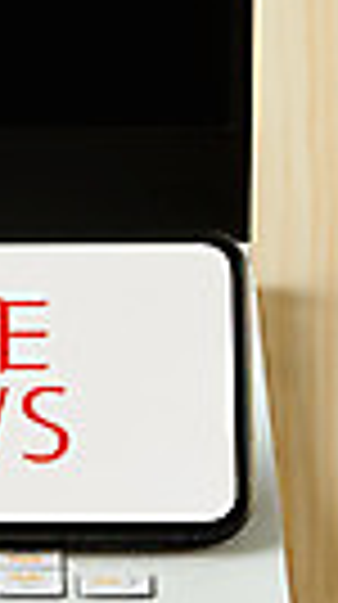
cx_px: -142
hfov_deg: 3.7
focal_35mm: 328
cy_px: 81
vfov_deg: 6.6
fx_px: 5246
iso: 100
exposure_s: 1.6
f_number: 18
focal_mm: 105
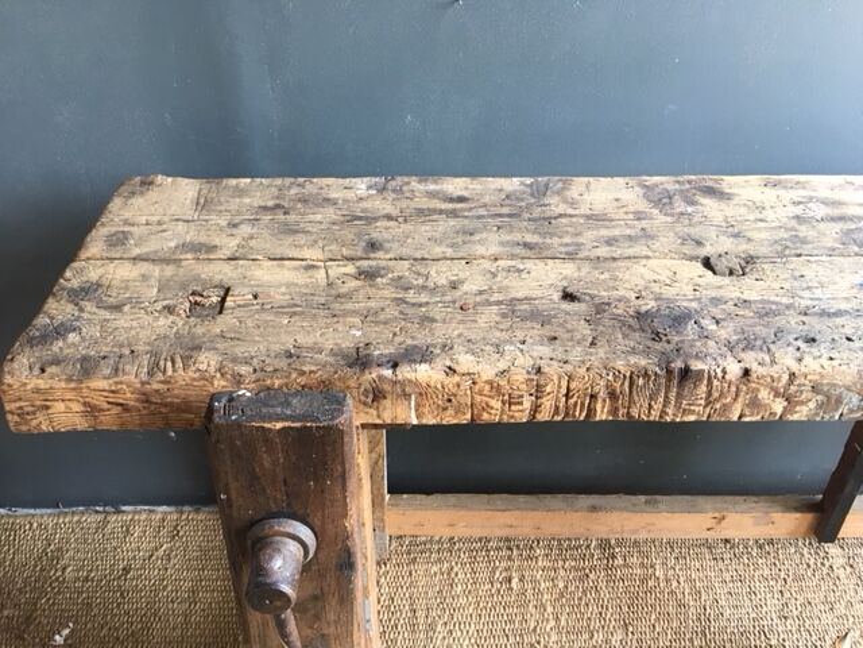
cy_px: 324
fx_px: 723
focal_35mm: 29
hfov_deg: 61.7
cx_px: 432
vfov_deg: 48.2
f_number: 2.2
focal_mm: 4.15
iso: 50
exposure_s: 1/33
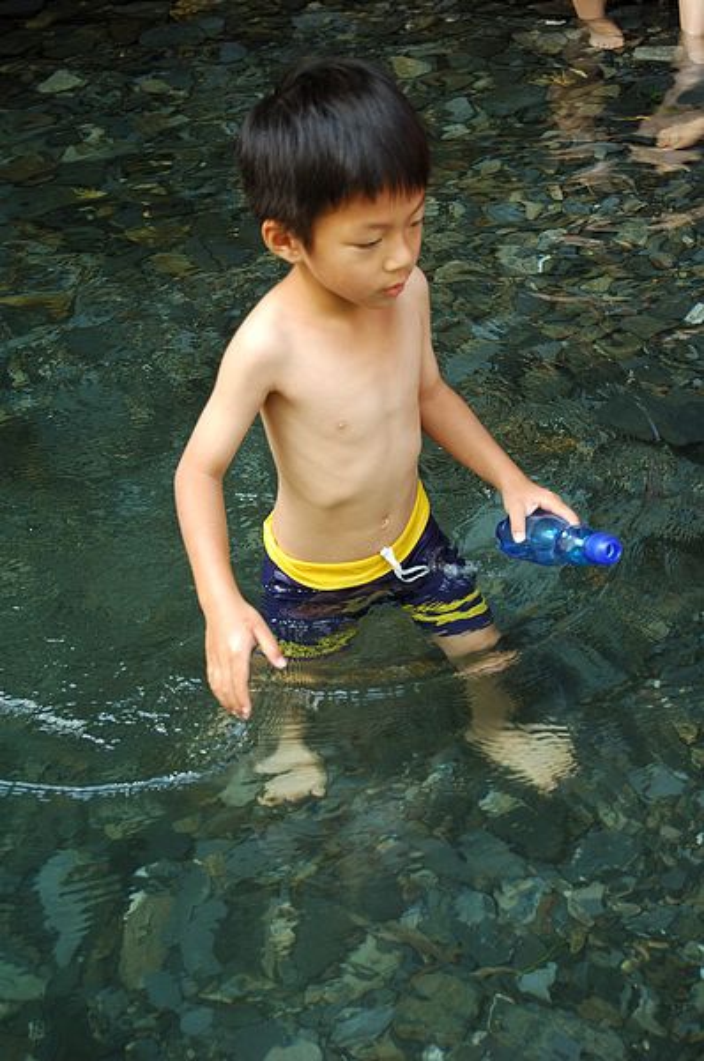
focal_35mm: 51
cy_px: 530
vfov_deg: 38.9
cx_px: 352
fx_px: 1501
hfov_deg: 26.4
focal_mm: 34
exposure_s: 1/200
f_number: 4.2
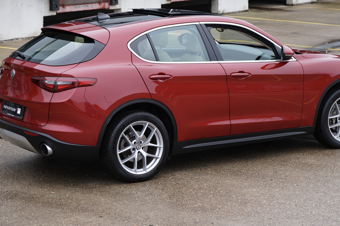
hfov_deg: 20.4
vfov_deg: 13.7
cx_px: 179
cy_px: 110
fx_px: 944
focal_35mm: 100
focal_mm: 70
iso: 250
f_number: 5.6
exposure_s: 1/160
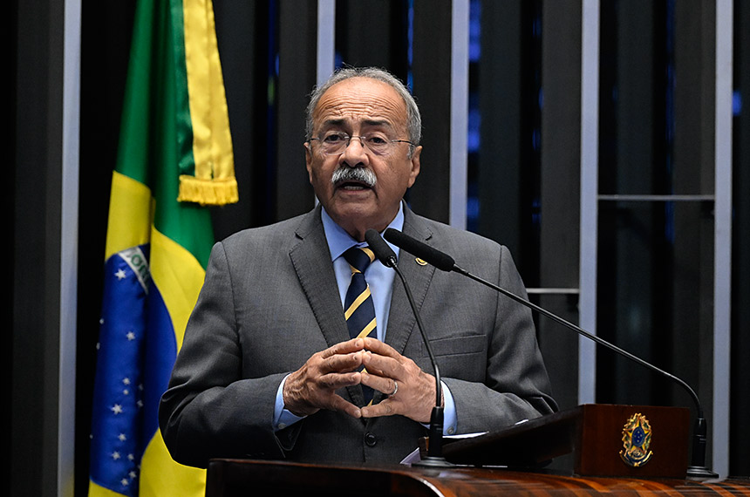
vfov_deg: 6.8
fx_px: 4159
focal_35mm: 200
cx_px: 375
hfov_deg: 10.3
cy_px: 248
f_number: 4
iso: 6400
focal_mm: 200
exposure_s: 1/200
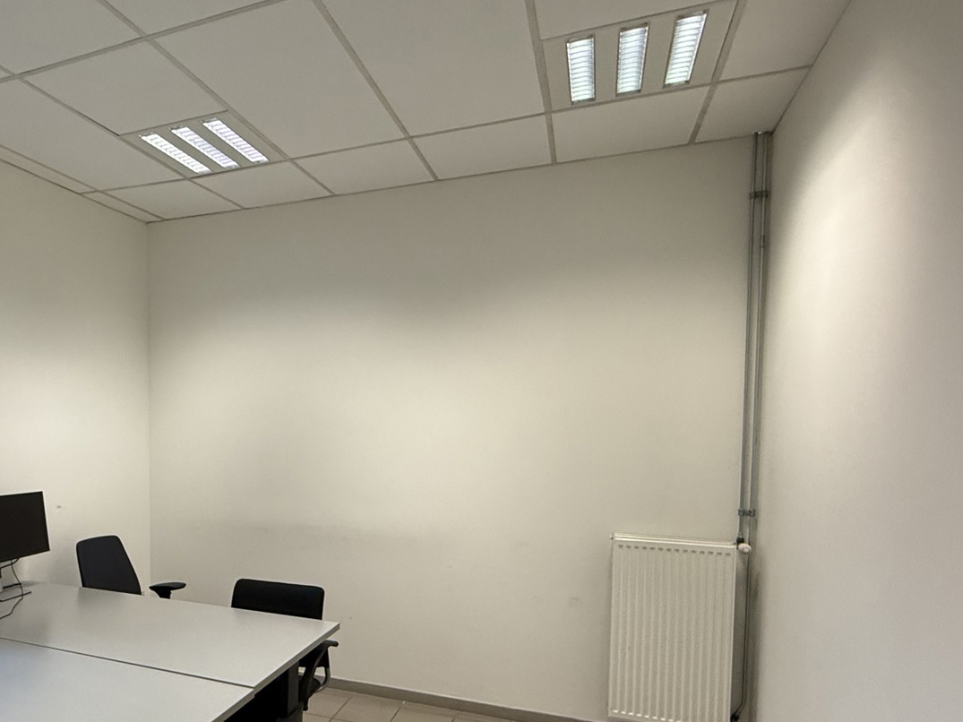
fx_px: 695
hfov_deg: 66.4
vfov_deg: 54.2
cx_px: 279
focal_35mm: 25
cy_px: 455
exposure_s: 1/100
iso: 320
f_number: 2.2
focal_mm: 2.22
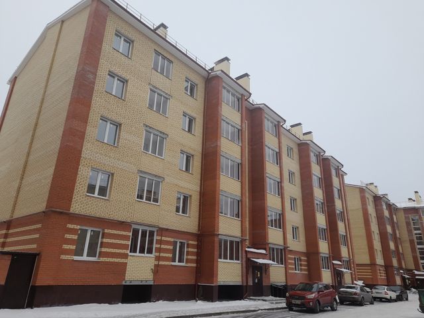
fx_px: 306
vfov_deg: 54.9
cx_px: 212
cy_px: 159
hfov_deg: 69.4
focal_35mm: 25
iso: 20
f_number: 2
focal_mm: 4.6
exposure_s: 1/186
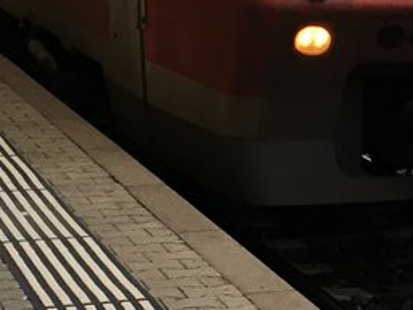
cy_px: 40
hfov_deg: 13.8
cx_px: 565
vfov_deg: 10.9
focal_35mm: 136
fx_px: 1623
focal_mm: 4.15
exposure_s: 1/50
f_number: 2.2
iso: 32
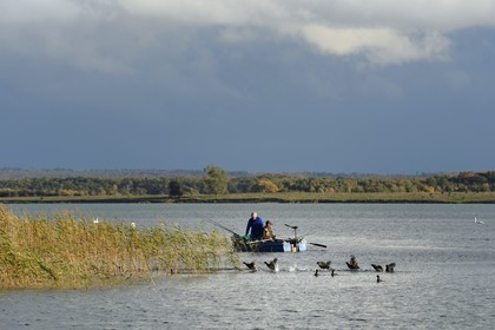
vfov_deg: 6.9
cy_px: 165
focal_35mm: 200
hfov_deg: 10.3
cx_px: 248
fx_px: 2750
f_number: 11
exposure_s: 1/250
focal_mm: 200
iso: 200
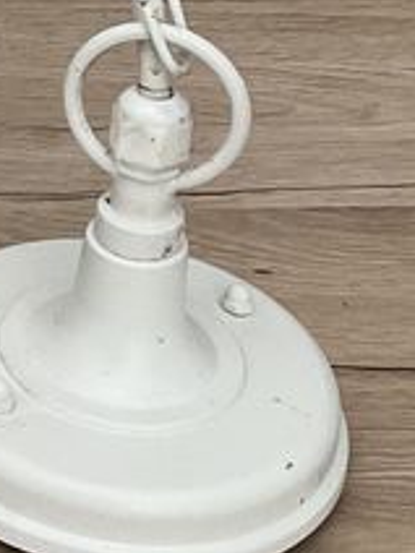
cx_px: -269
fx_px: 2190
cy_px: 3
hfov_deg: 10.3
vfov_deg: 14.2
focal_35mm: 137
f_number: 1.8
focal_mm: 3
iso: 125
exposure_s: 1/60
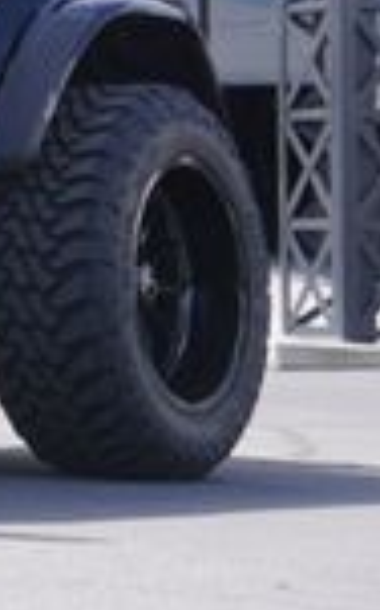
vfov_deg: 13.4
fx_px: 2479
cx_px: -703
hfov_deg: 7.8
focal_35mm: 149
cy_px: -226
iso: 100
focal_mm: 23
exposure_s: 1/160
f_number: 6.3
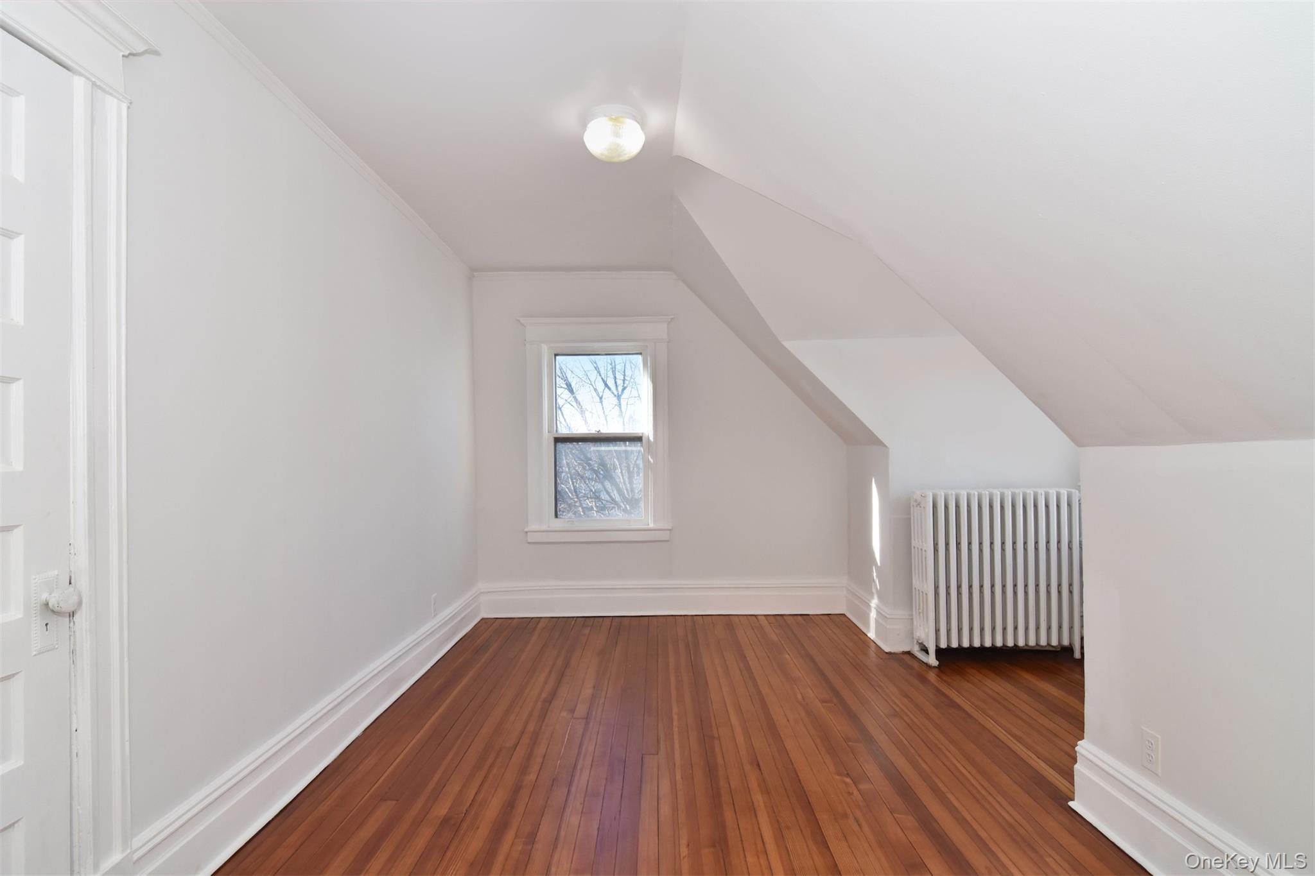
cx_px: 658
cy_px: 438
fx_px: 603
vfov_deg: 72.0
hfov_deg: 95.0
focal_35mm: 16
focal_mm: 11
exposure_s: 1/100
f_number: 11
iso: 640
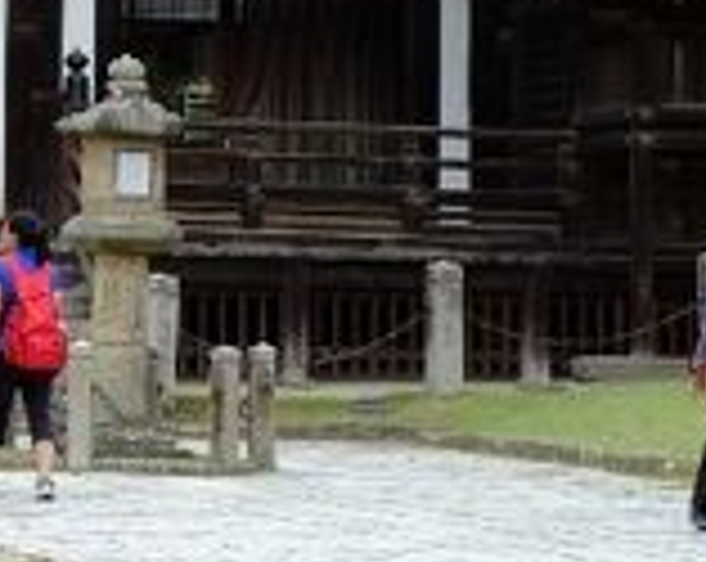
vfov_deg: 7.4
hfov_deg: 9.2
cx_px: -216
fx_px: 4296
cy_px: -247
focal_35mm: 206
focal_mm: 35
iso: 200
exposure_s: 1/120
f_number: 5.6
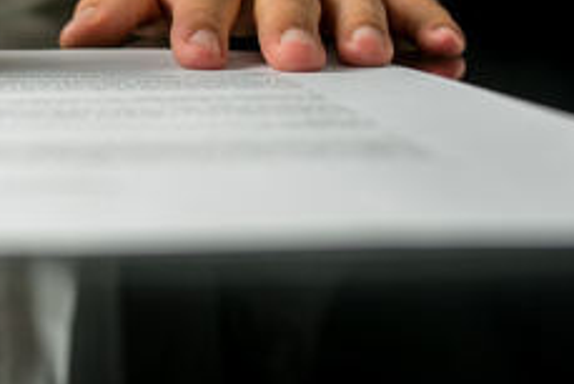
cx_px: 50
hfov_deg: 21.2
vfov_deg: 14.5
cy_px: 64
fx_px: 1500
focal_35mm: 94
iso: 100
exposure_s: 1/8
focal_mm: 35
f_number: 4.5
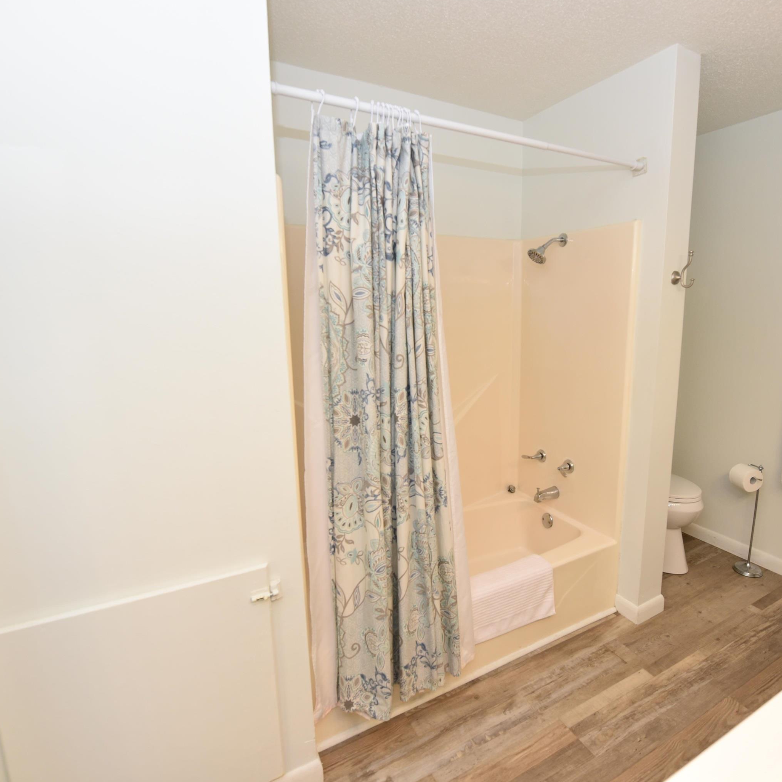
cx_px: 447
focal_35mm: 18
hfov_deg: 80.2
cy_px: 389
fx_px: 460
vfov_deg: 80.7
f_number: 5
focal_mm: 14
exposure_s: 1/100
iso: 800
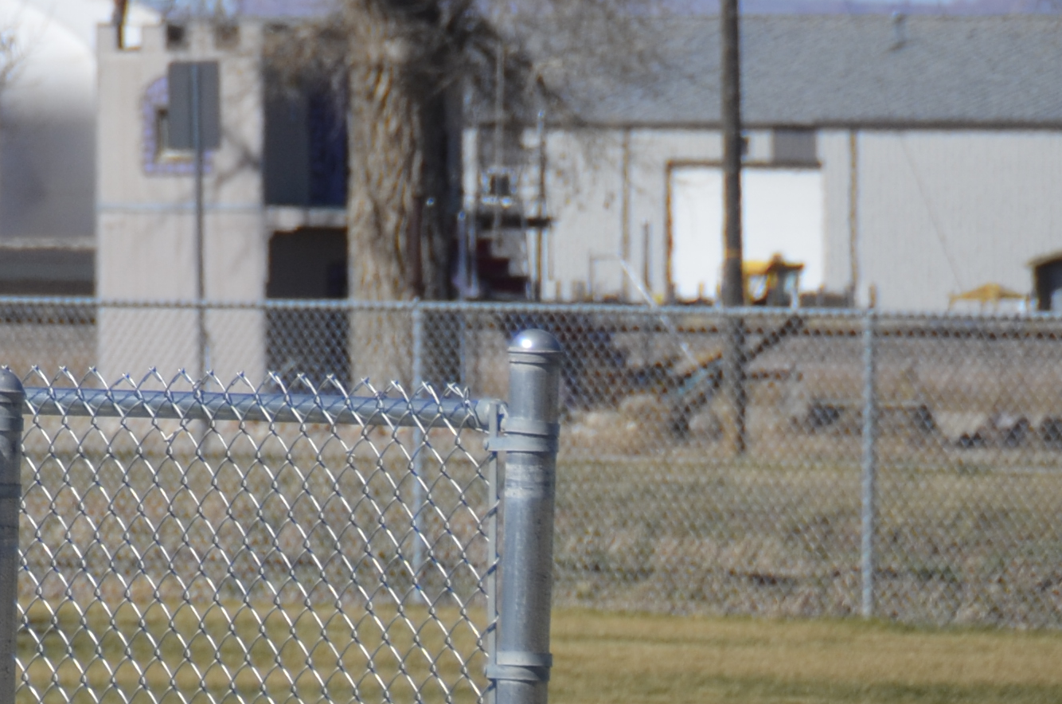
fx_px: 24467
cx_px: -833
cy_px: -583
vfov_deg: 1.6
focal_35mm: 831
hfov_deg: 2.5
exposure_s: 1/1000
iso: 200
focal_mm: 150
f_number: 8
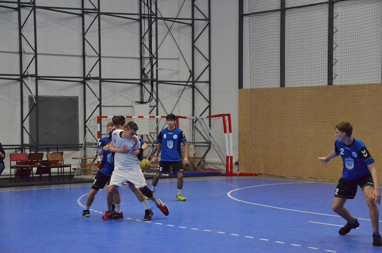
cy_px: 126
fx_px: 984
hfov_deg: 22.0
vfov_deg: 14.6
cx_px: 191
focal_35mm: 93
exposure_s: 1/800
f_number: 5.3
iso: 6400
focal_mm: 62
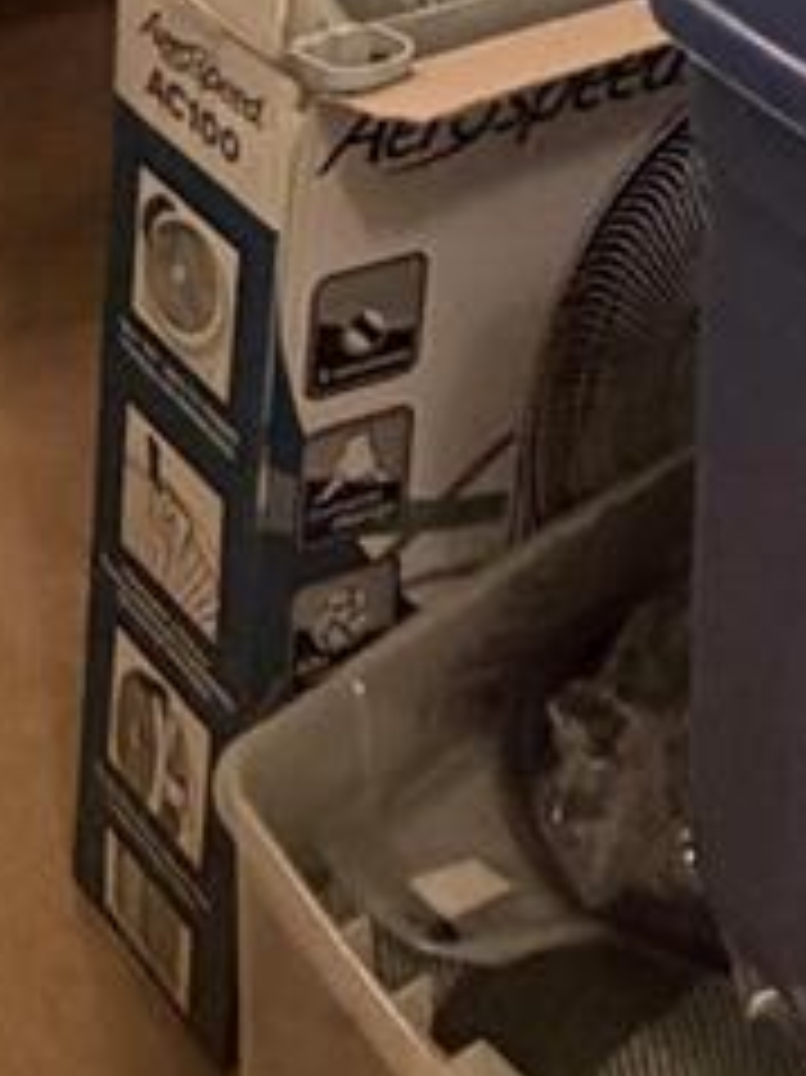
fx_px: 2797
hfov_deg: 15.4
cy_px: -707
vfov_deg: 18.3
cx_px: -320
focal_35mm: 90
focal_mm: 2.22
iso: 500
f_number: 2.2
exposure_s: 1/60
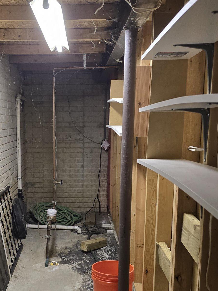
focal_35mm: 44
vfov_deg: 42.6
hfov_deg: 32.4
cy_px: 184
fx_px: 369
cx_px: 59
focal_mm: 6.3
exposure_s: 1/120
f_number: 1.7
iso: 640
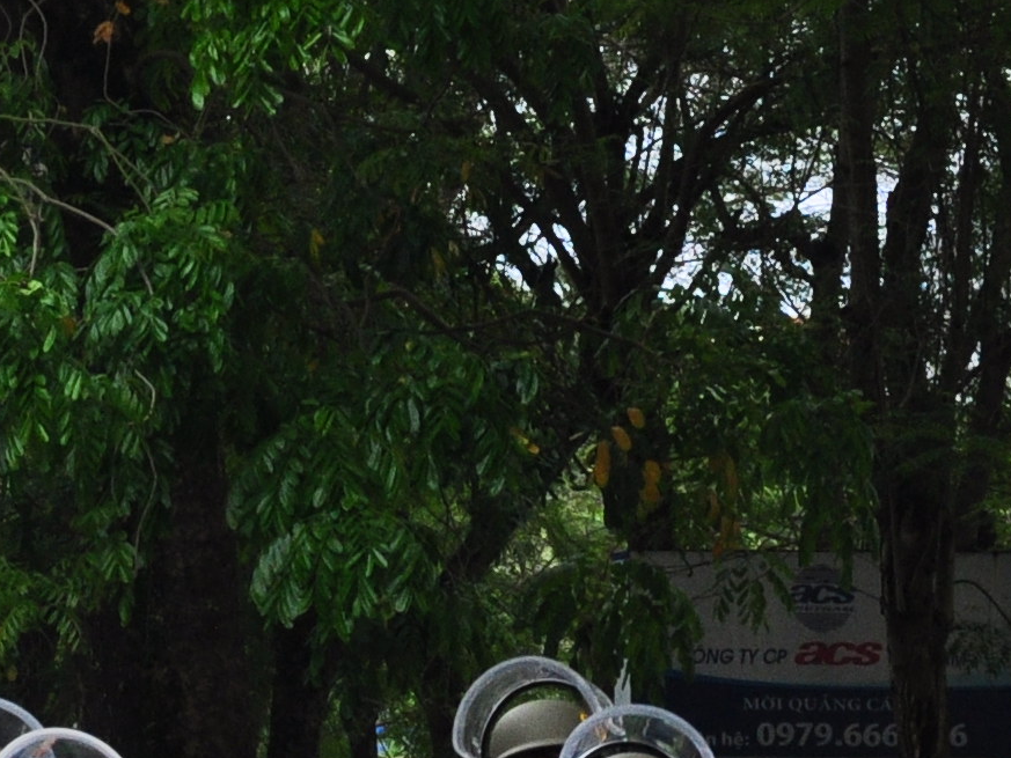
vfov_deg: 4.7
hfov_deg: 6.2
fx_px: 9299
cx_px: -140
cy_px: 550
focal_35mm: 318
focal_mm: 45
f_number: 6.3
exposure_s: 1/500
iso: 500
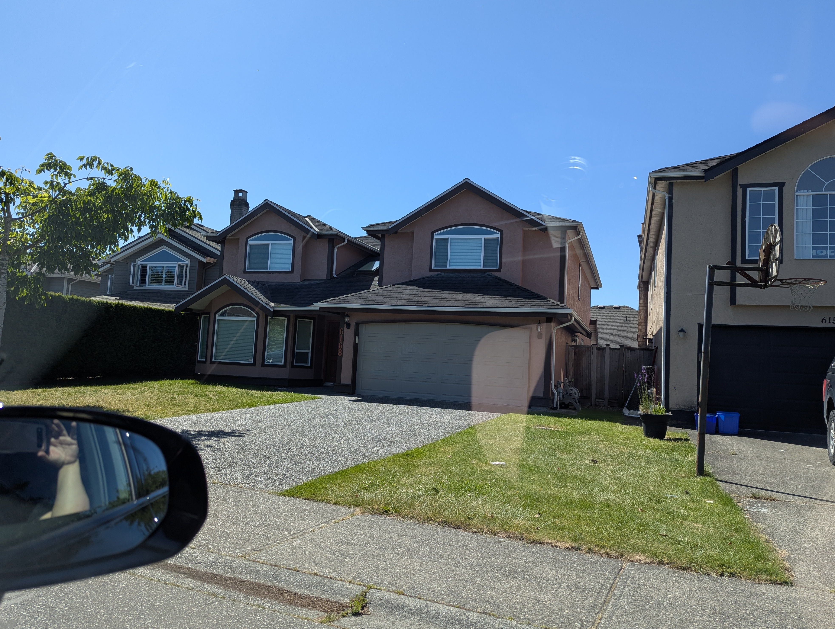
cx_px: 431
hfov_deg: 69.3
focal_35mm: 25
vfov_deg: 55.0
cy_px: 304
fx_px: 604
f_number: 1.85
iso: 43
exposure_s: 1/1272
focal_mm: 6.81
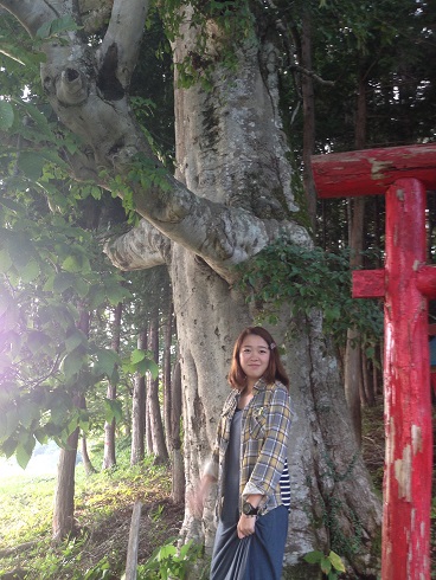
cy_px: 290
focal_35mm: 33
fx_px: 554
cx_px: 218
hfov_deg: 43.0
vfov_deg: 55.3
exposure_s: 1/20
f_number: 2.4
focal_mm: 4.12
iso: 64
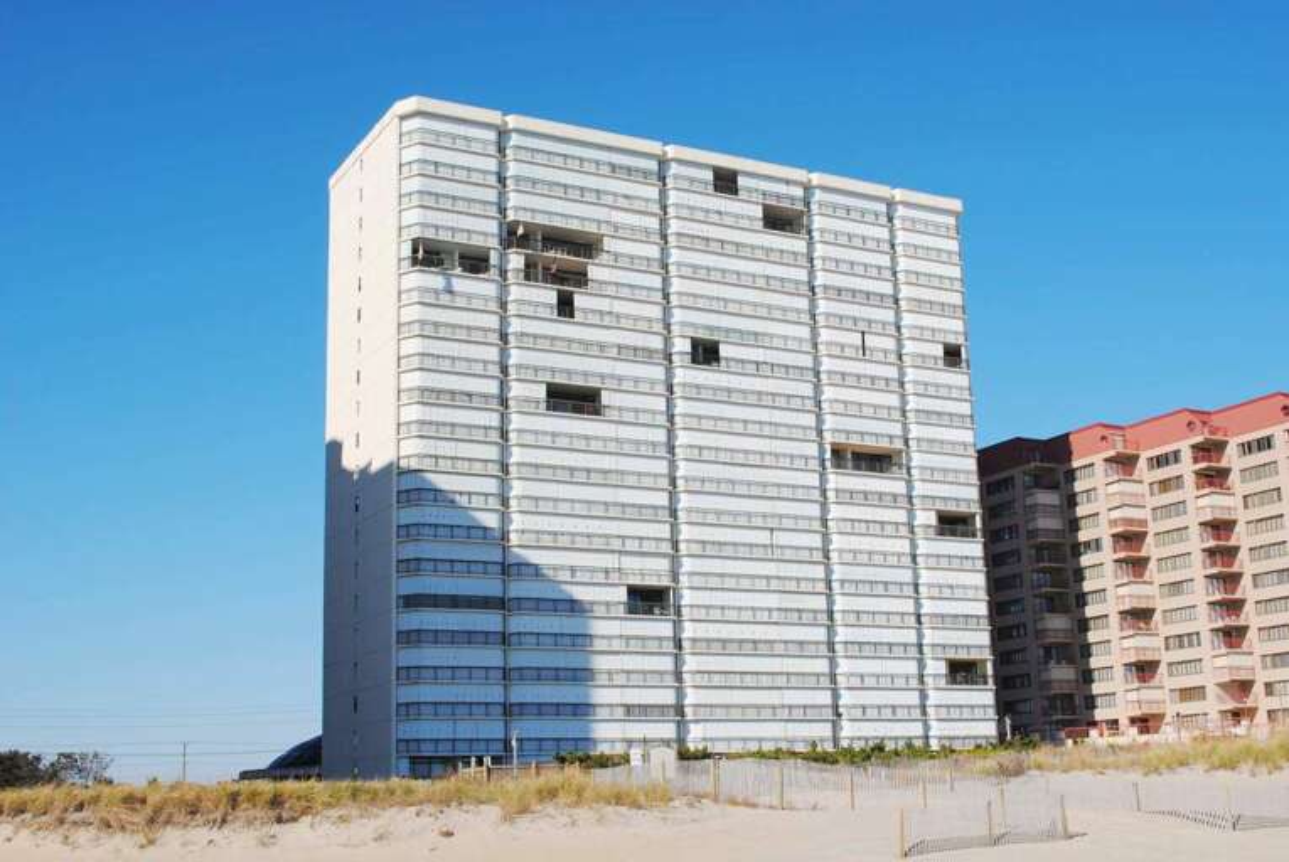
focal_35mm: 44
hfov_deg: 44.9
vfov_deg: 30.9
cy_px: 431
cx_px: 644
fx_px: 1559
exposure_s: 1/400
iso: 100
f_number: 10
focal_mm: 29
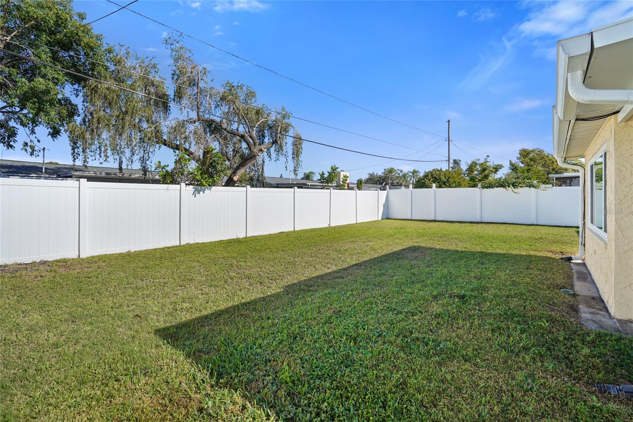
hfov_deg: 96.7
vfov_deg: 73.7
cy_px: 211
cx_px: 316
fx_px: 281
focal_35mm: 16
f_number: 4
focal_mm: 16
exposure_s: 1/160
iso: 100
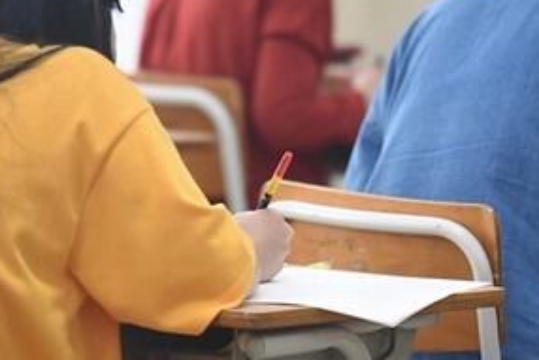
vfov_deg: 3.3
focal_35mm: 420
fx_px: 6291
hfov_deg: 4.9
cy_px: 180
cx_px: 275
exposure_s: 1/4000
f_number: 2.8
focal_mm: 200
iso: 8000
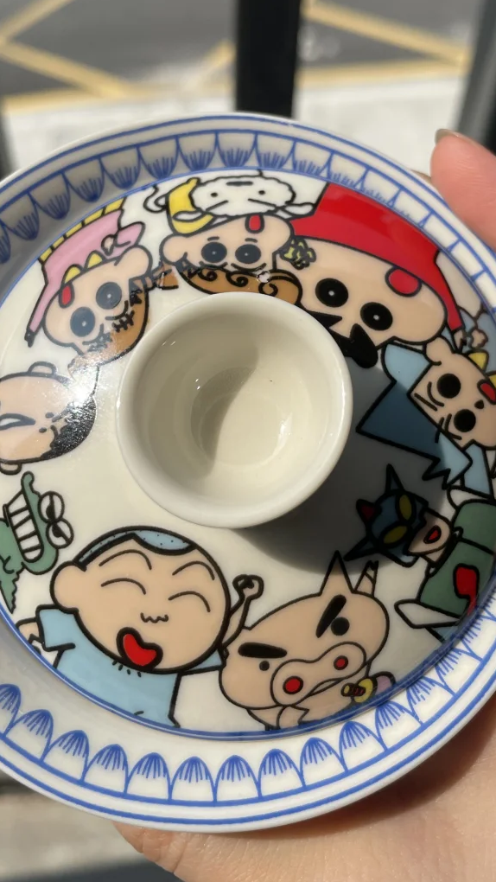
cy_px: 329
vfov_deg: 50.0
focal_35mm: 40
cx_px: 300
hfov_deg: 29.6
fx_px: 935
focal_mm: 4.2
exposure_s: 1/5291
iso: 32
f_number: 1.6
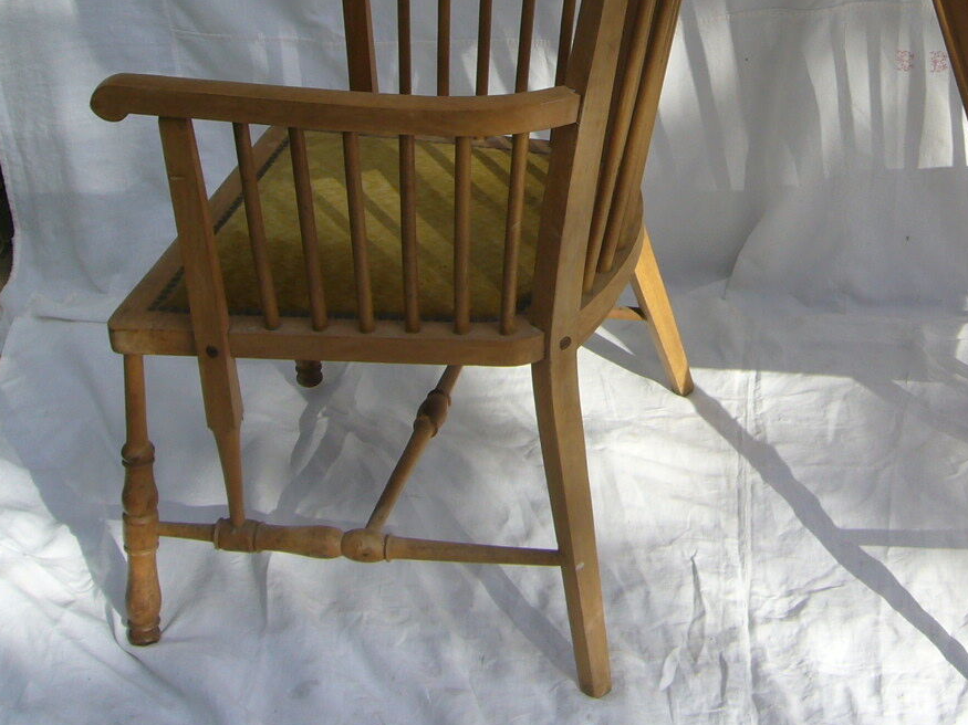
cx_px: 743
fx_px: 1789
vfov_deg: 22.4
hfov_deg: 29.7
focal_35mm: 64
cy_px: 77
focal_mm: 5.8
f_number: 5.6
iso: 80
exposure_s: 1/250
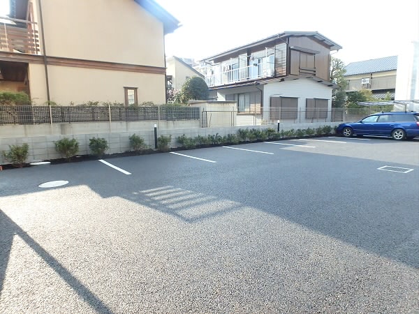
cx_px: 210
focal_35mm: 21
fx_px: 254
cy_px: 157
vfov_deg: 63.4
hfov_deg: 79.0
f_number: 6
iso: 800
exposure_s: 1/400
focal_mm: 3.7
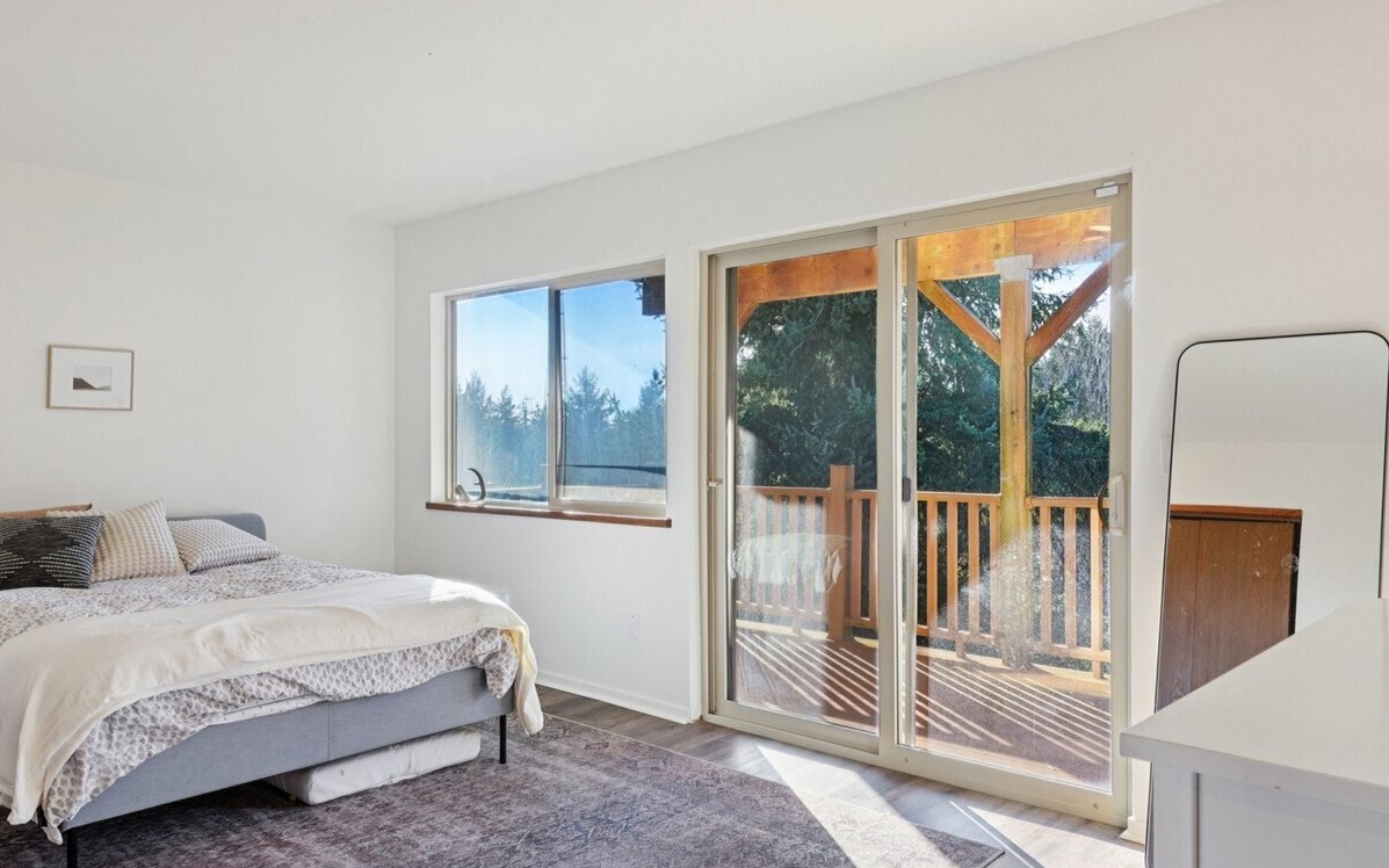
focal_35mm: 26
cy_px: 439
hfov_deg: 70.4
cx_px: 676
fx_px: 984
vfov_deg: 47.6
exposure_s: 1/45
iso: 400
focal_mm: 18
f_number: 8
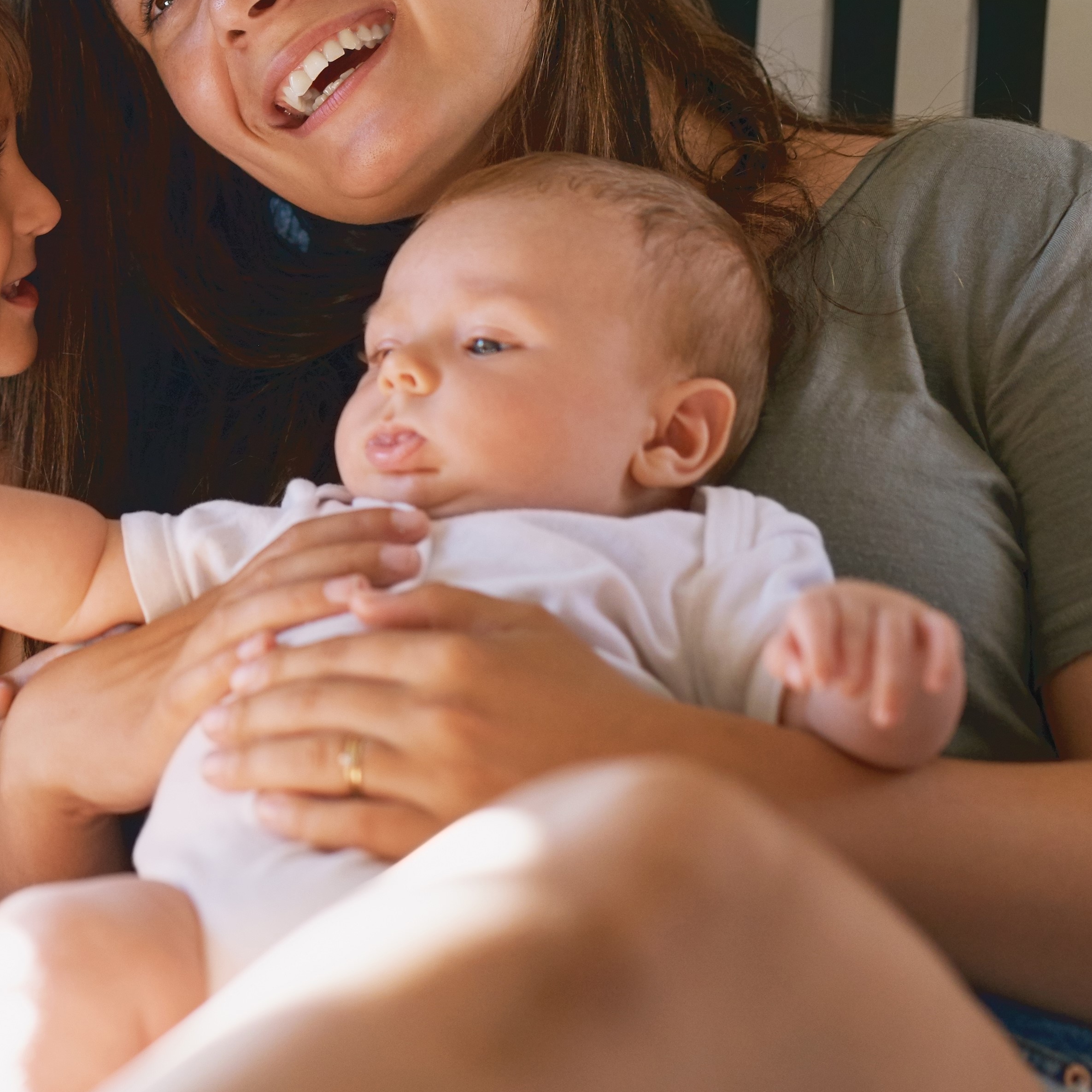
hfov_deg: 12.9
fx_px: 4711
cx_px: -214
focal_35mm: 132
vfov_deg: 13.2
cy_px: 203
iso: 320
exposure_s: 1/500
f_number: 2.2
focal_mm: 50
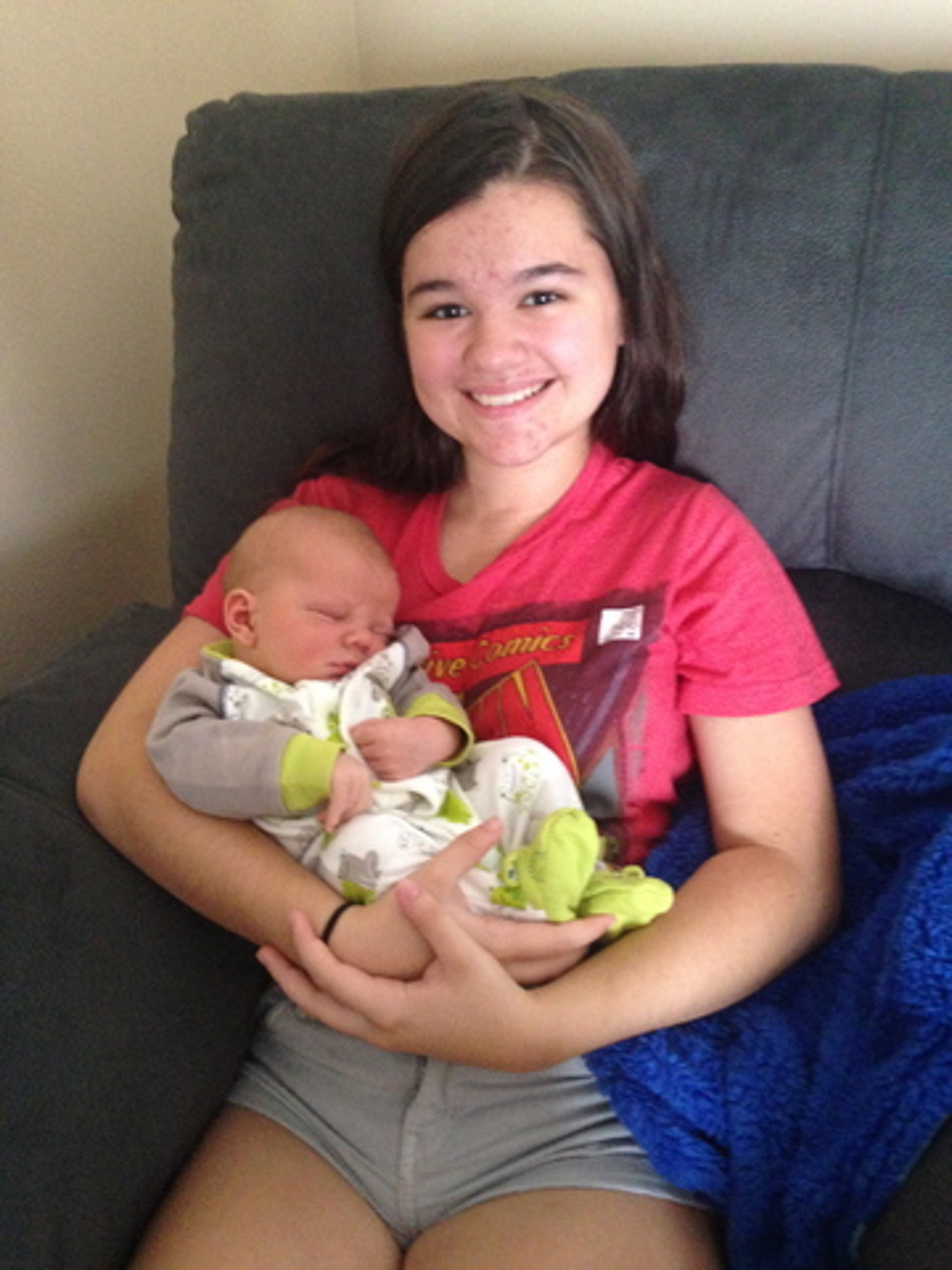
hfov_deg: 42.9
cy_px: 635
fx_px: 1210
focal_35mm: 33
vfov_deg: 55.4
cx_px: 476
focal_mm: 4.12
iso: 400
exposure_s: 1/15
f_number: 2.4
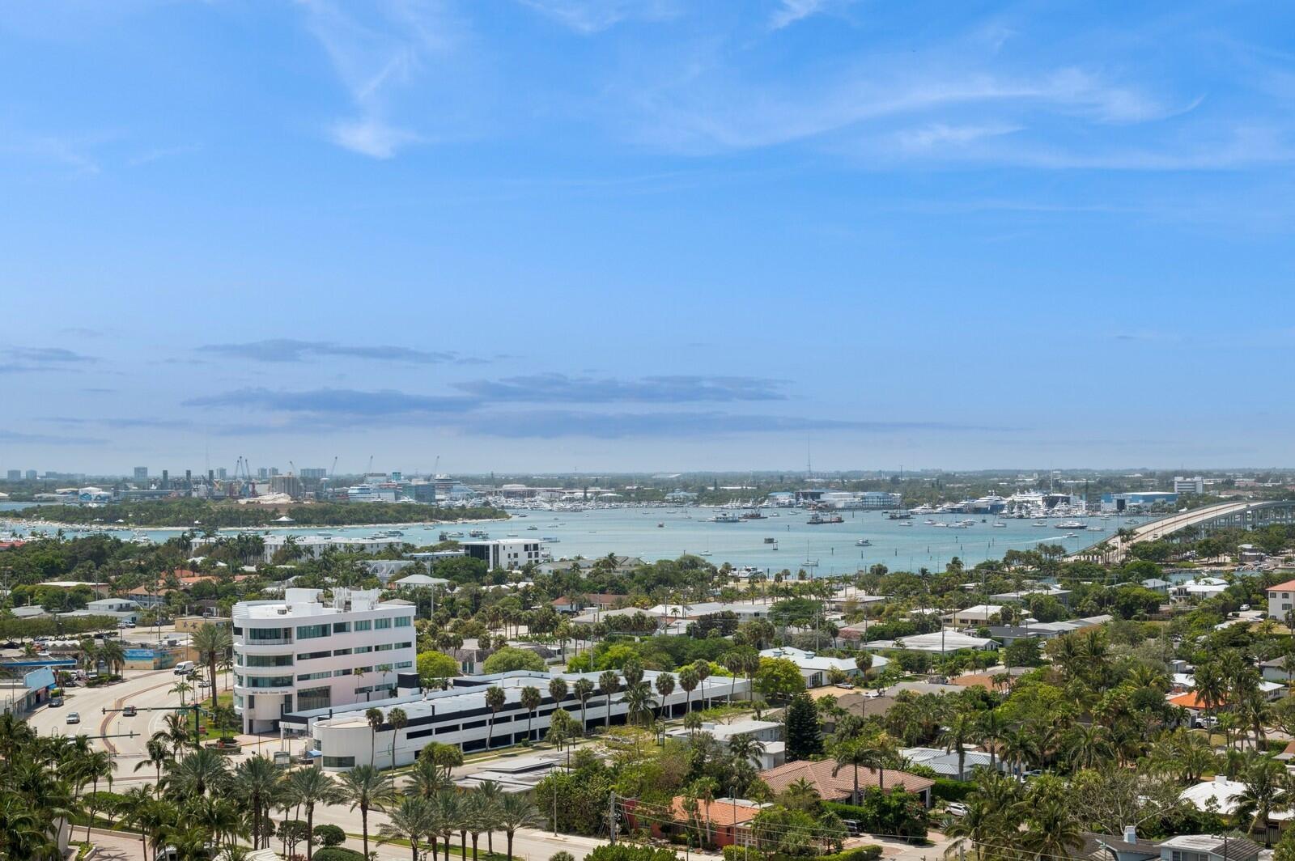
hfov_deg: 41.1
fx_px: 1725
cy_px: 430
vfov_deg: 28.0
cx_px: 648
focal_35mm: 48
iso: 100
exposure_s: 1/320
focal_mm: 48
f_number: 11
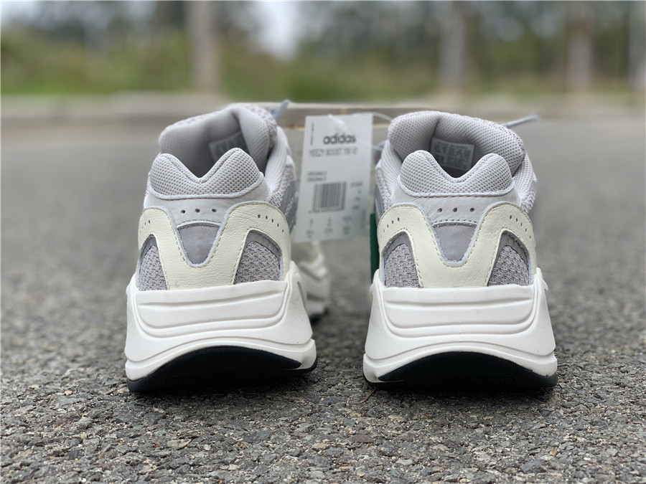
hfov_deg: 36.8
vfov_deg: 28.0
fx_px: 970
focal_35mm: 52
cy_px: 242
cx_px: 323
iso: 16
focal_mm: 6
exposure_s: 1/648
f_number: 2.4
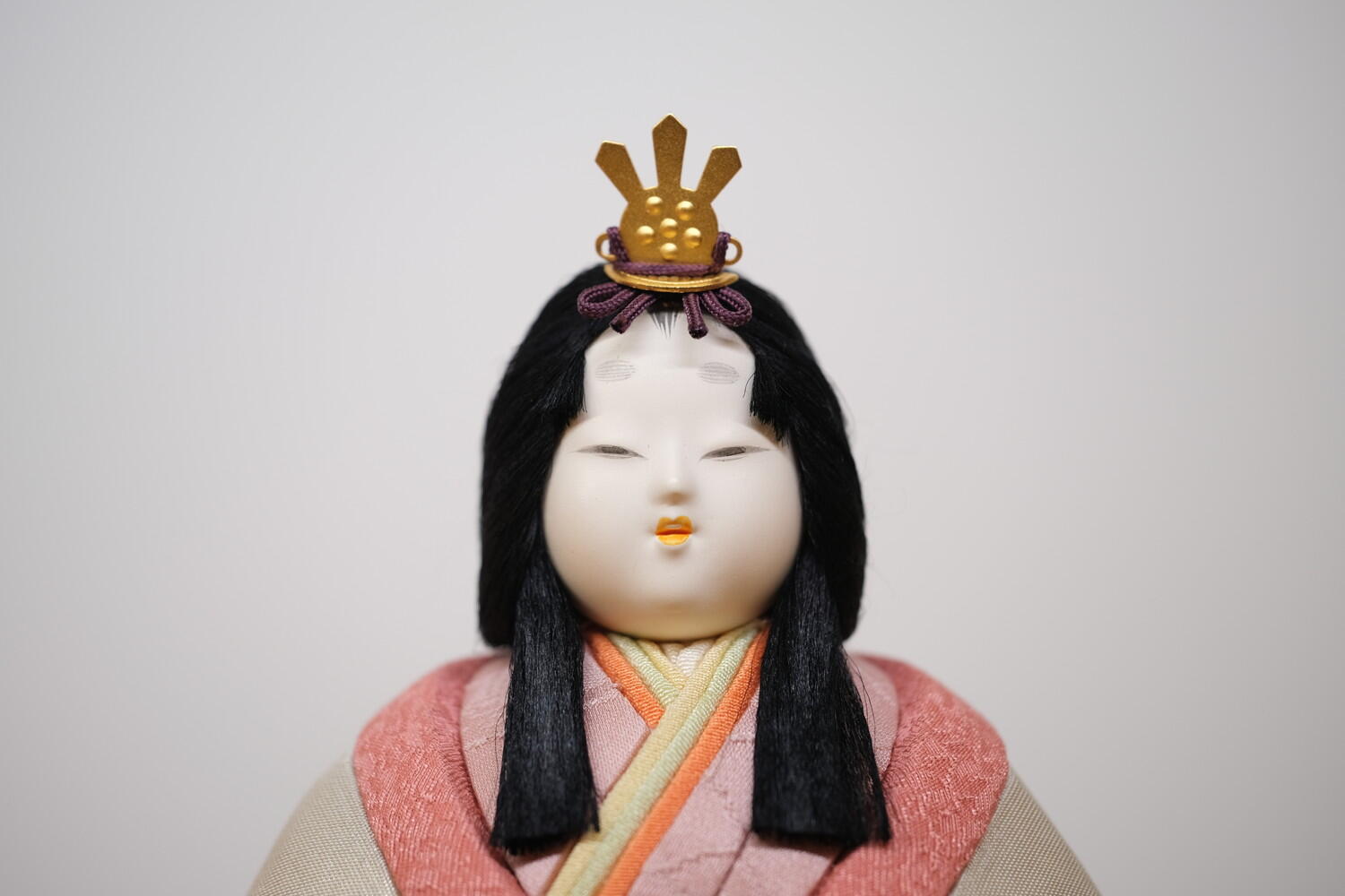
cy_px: 448
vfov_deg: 11.4
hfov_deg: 17.1
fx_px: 4483
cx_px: 672
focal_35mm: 120
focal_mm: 80
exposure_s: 1/34
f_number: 2.8
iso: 200
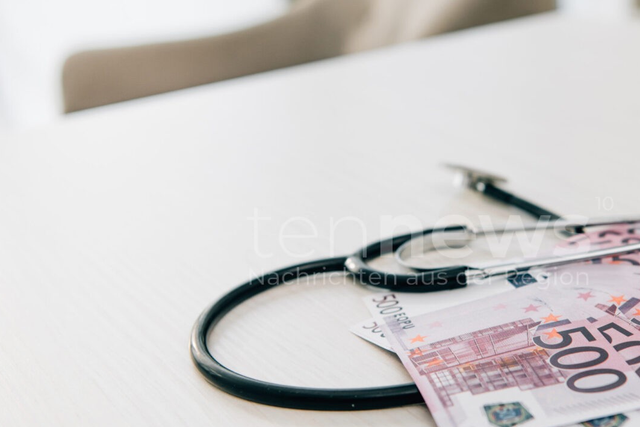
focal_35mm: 65
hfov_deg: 30.7
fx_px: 1156
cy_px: 240
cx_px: 430
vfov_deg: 20.9
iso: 160
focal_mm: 45
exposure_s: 1/200
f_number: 3.5
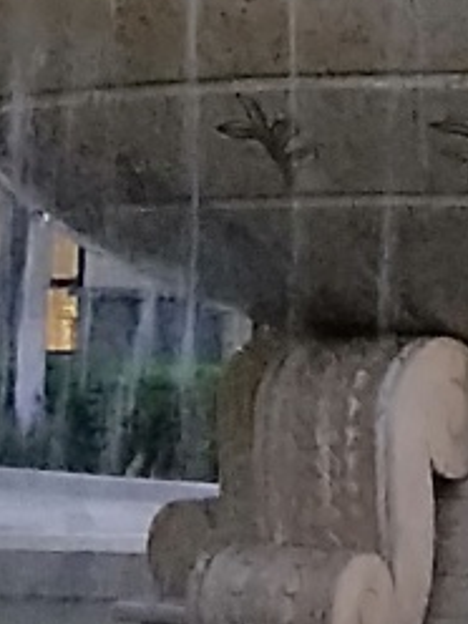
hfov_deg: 11.2
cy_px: 43
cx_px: 438
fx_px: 2379
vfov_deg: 14.8
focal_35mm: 132
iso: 5206
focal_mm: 5.5
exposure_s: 1/14
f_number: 1.7
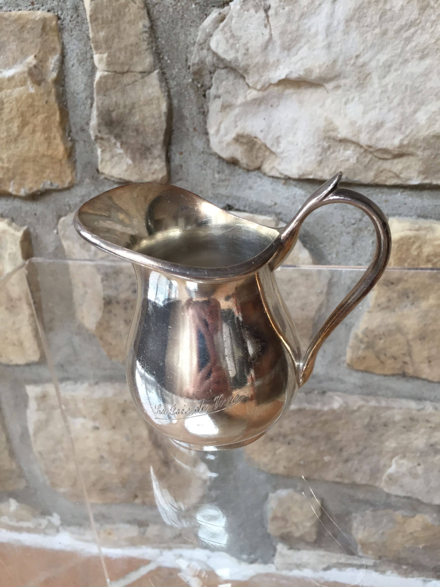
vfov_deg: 61.7
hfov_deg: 48.2
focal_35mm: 29
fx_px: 491
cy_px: 294
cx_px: 220
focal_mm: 4.15
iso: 40
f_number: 2.2
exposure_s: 1/33
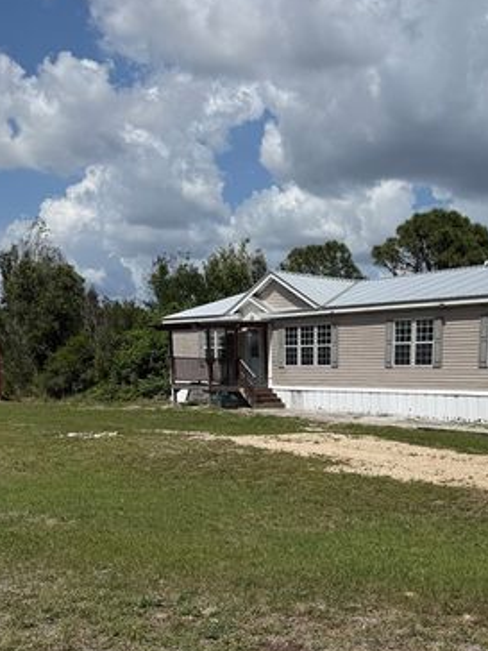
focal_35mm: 44
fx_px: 827
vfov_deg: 41.0
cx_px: 399
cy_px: 527
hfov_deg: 31.9
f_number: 1.78
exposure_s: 1/9091
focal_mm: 6.76
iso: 80
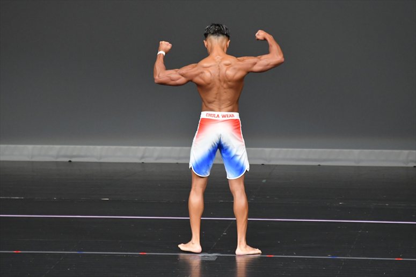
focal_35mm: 345
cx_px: 208
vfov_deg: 4.0
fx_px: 3985
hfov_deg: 6.0
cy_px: 138
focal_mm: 230
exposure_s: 1/400
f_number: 5.6
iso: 4000
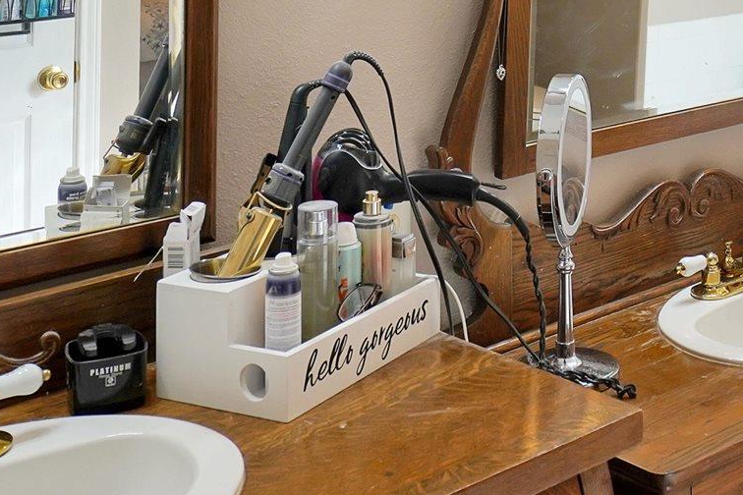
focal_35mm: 65
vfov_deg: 19.9
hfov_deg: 29.2
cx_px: 725
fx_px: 1341
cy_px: -61
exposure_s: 1/160
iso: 250
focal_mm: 16
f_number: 4
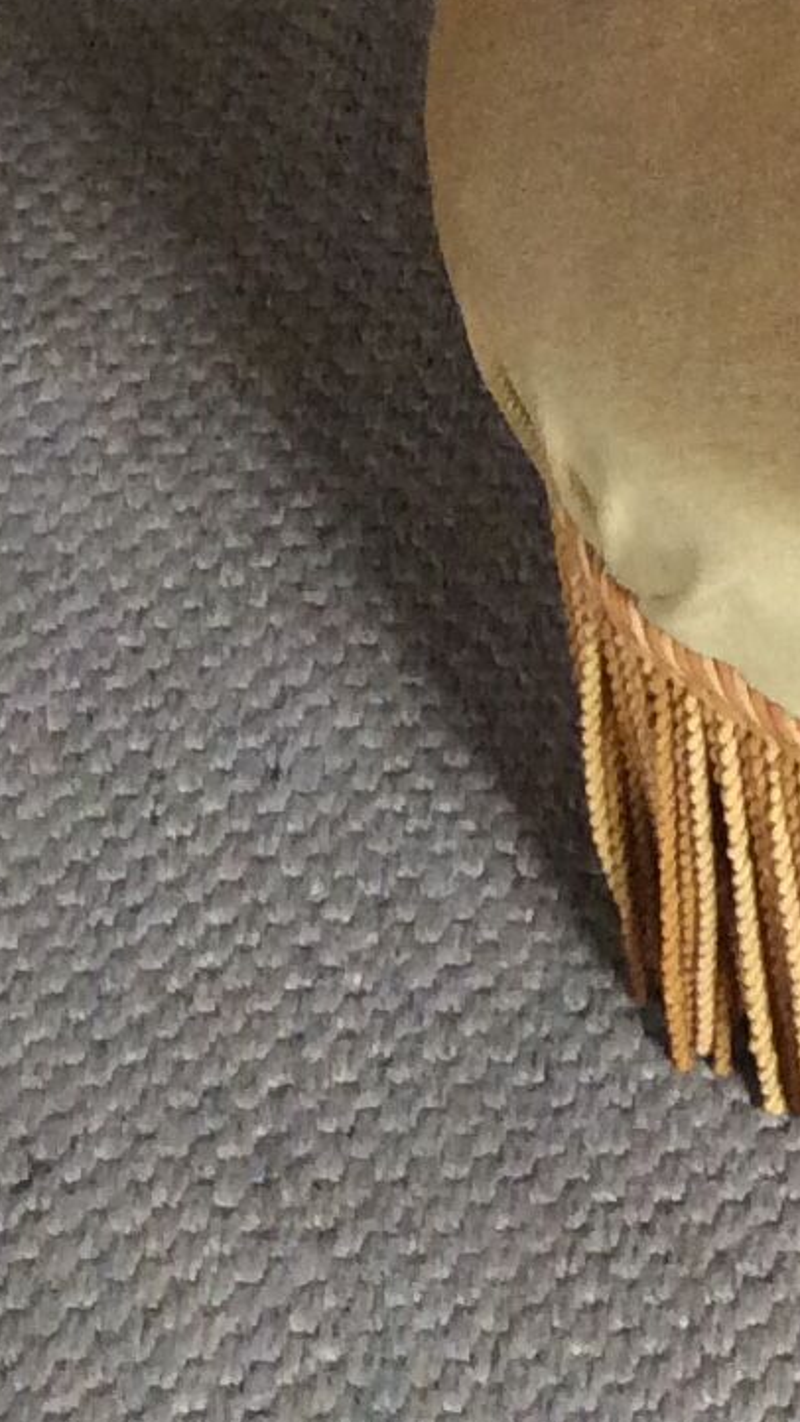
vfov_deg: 16.2
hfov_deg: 9.1
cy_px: -471
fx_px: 4715
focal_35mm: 125
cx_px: 1657
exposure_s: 1/25
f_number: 2.4
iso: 160
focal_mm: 3.3
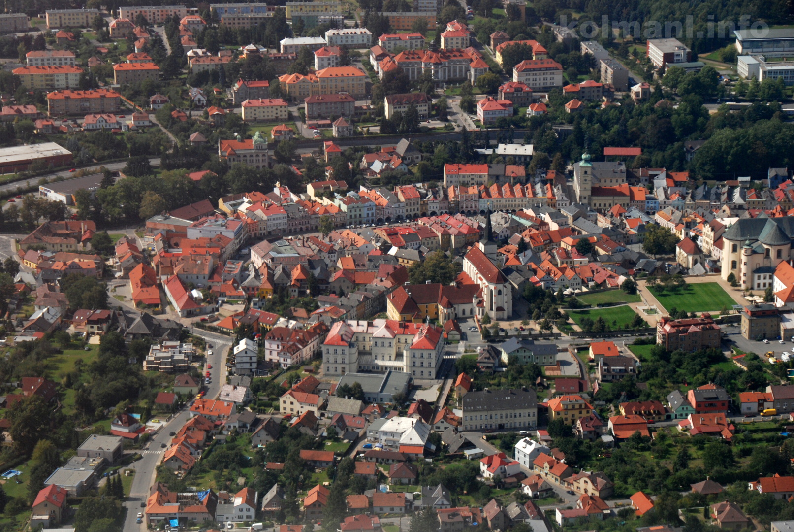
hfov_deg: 19.4
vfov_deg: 13.1
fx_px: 2319
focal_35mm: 105
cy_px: 266
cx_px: 397
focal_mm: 70
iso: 320
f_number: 11
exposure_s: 1/1000
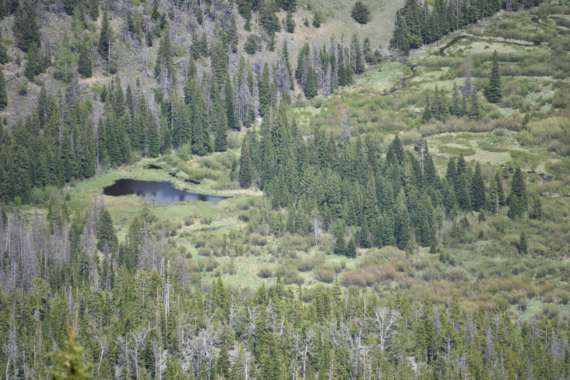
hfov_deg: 6.9
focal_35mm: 300
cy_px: 190
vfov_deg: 4.6
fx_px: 4751
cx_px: 285
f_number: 5.6
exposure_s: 1/640
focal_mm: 300
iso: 200
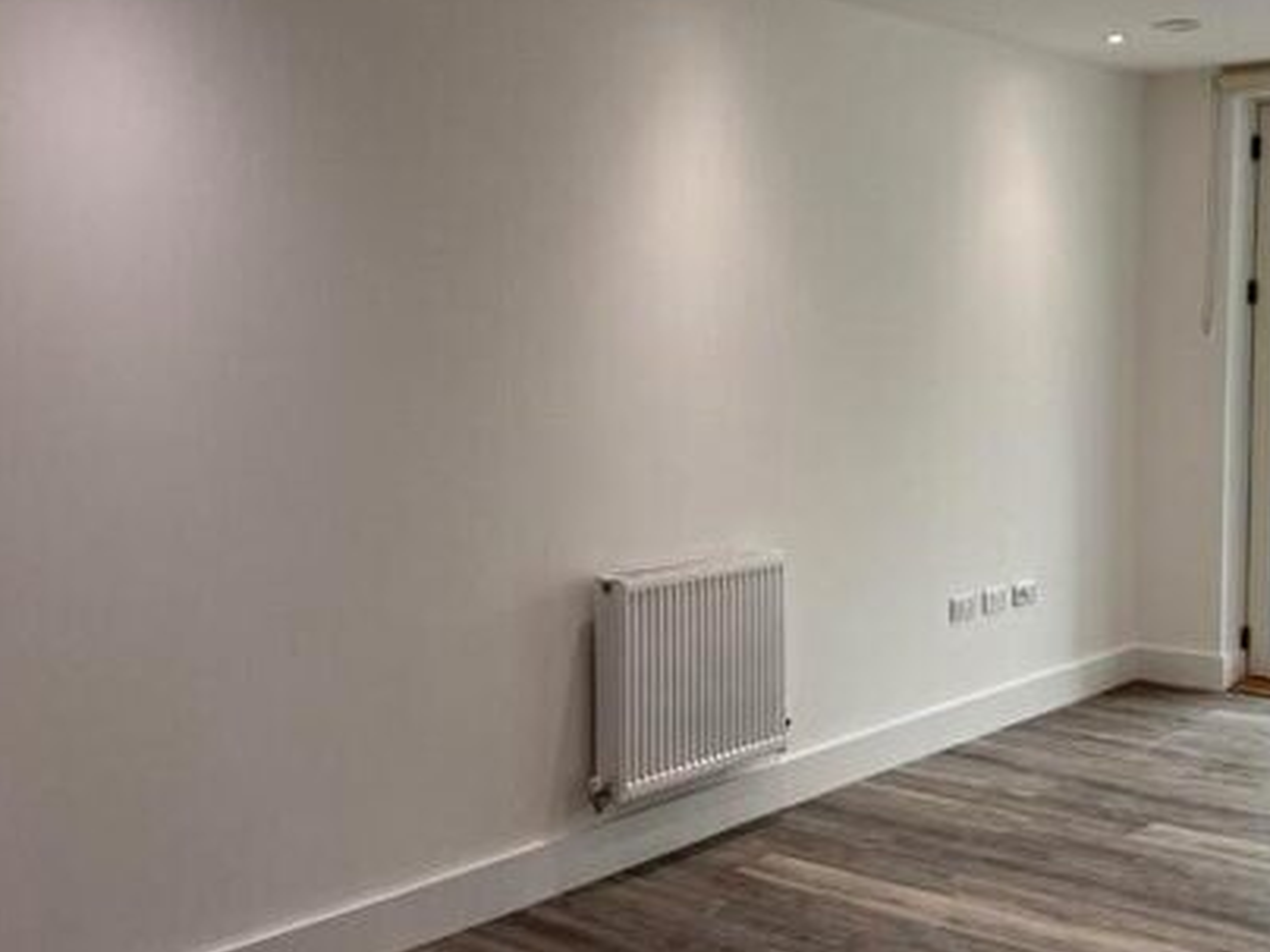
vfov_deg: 32.2
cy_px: 476
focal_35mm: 45
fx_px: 1651
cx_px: 838
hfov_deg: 41.6
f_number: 1.8
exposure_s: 1/100
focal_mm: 4.25
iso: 80
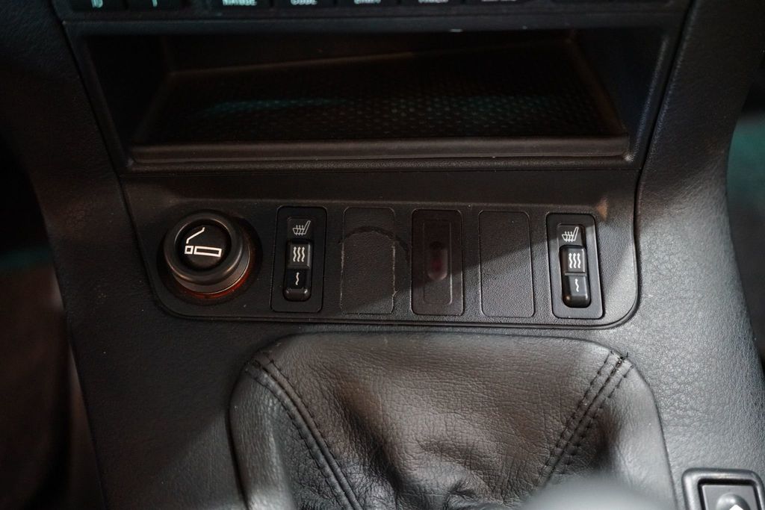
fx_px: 786
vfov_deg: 36.0
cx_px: 382
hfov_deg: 51.9
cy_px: 255
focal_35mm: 37
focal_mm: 37
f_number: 4
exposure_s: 1/10
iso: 10000
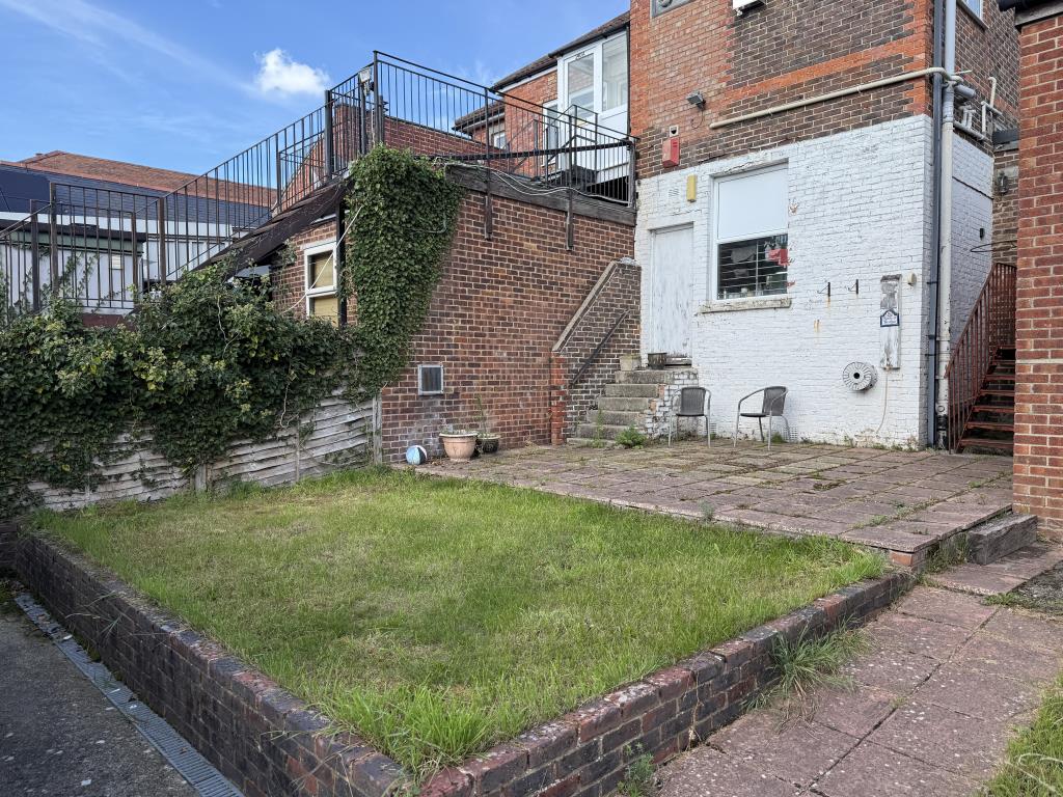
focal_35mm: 24
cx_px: 532
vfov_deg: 56.8
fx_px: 737
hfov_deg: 71.6
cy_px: 398
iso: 80
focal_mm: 6.76
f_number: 1.78
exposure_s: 1/1437
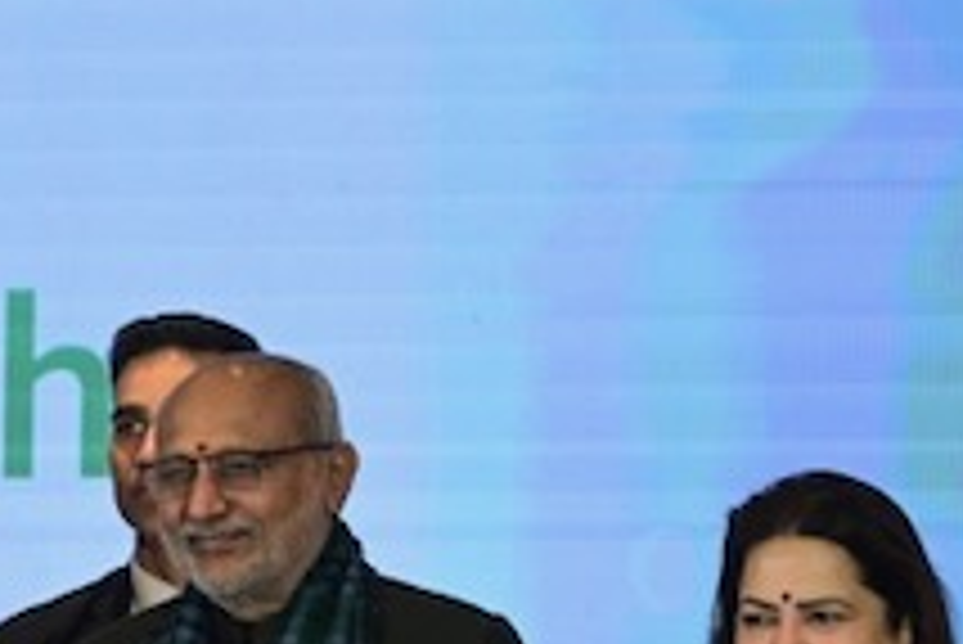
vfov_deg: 3.4
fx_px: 10787
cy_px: 781
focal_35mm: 403
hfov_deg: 5.1
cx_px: 117
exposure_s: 1/250
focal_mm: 135
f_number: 4.5
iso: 2000
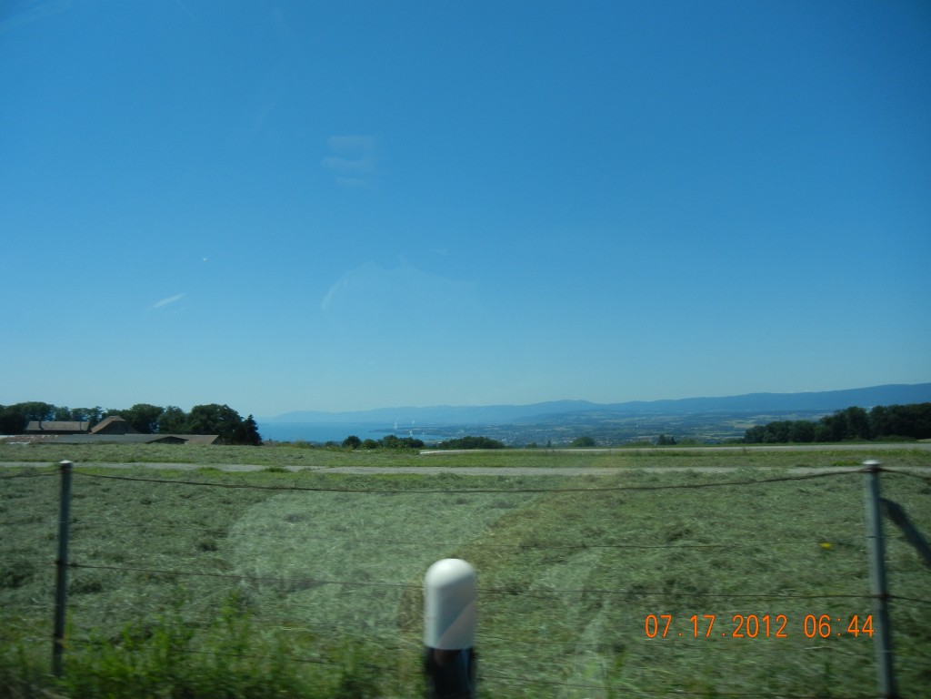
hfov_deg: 60.0
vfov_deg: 46.8
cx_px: 466
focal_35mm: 30
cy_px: 350
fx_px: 807
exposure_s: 1/570
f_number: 7
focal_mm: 5.4
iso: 160
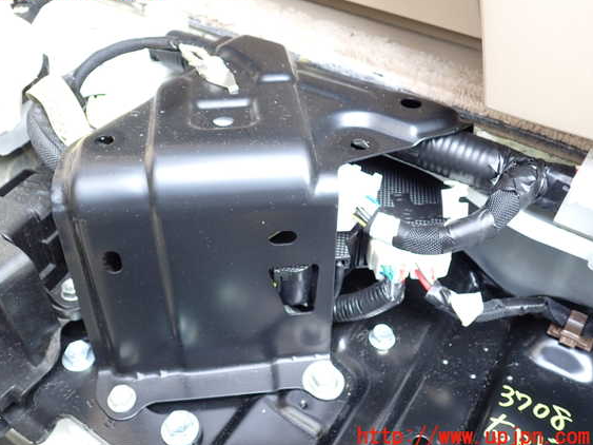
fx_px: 548
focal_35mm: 32
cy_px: 213
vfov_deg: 44.1
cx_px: 279
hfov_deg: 56.8
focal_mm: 5.4
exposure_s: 1/100
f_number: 2.3
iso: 200
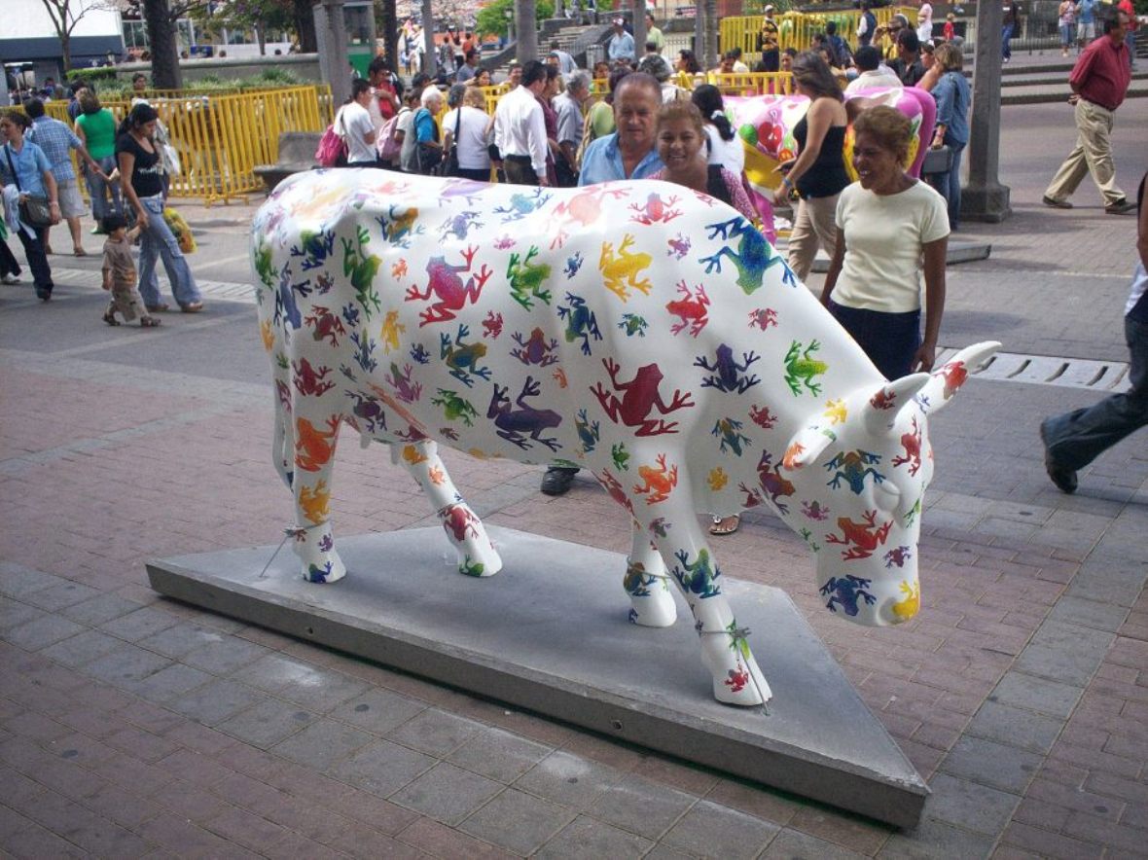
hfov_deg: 51.4
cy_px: 430
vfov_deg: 39.6
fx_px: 1193
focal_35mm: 36
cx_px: 574
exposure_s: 1/155
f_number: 4.5
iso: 100
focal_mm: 6
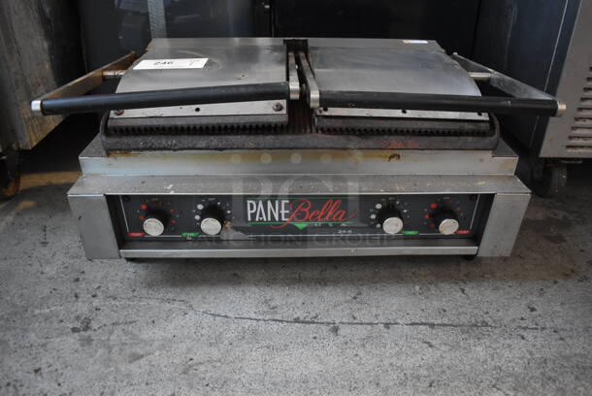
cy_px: 198
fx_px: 444
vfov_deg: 48.0
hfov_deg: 67.3
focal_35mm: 27
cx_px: 296
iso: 2800
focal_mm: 18
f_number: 3.5
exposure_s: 1/125
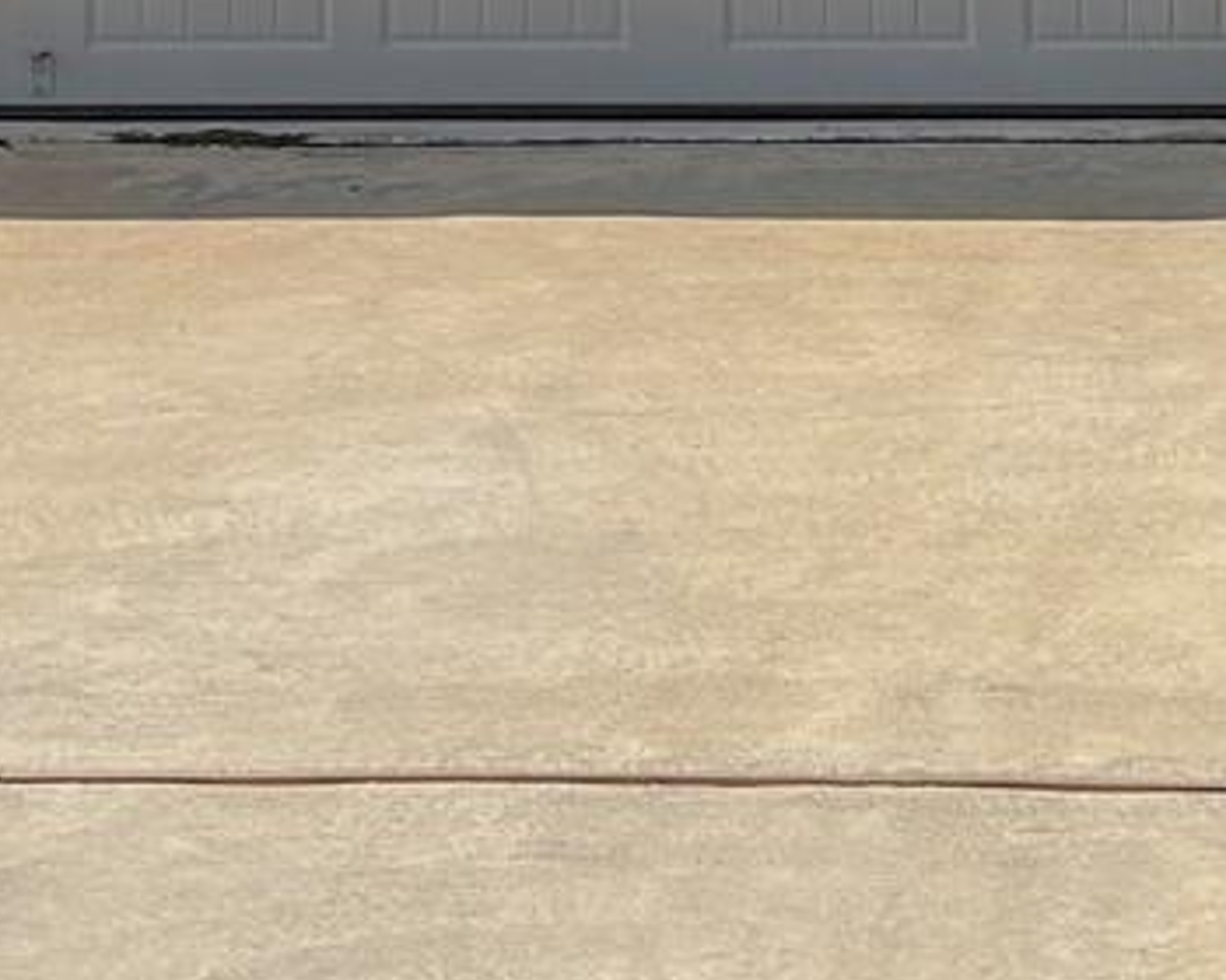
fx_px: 4971
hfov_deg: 14.0
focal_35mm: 137
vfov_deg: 10.8
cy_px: -564
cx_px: 869
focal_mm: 6.76
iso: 80
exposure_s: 1/6700
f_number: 1.8
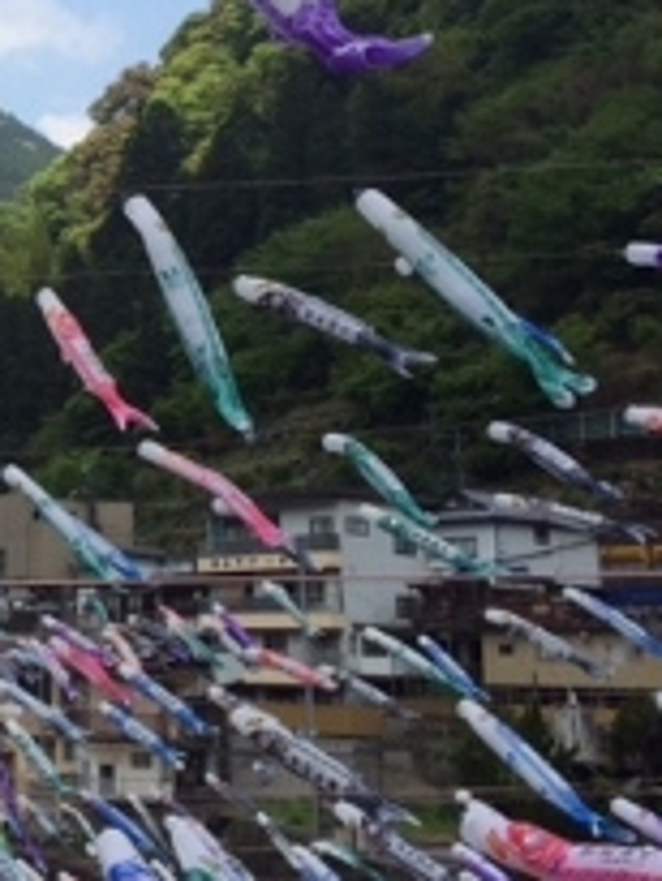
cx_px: -258
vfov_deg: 26.5
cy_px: 286
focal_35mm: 73
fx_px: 1859
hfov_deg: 18.4
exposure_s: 1/1953
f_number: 2.2
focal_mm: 4.12
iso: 40
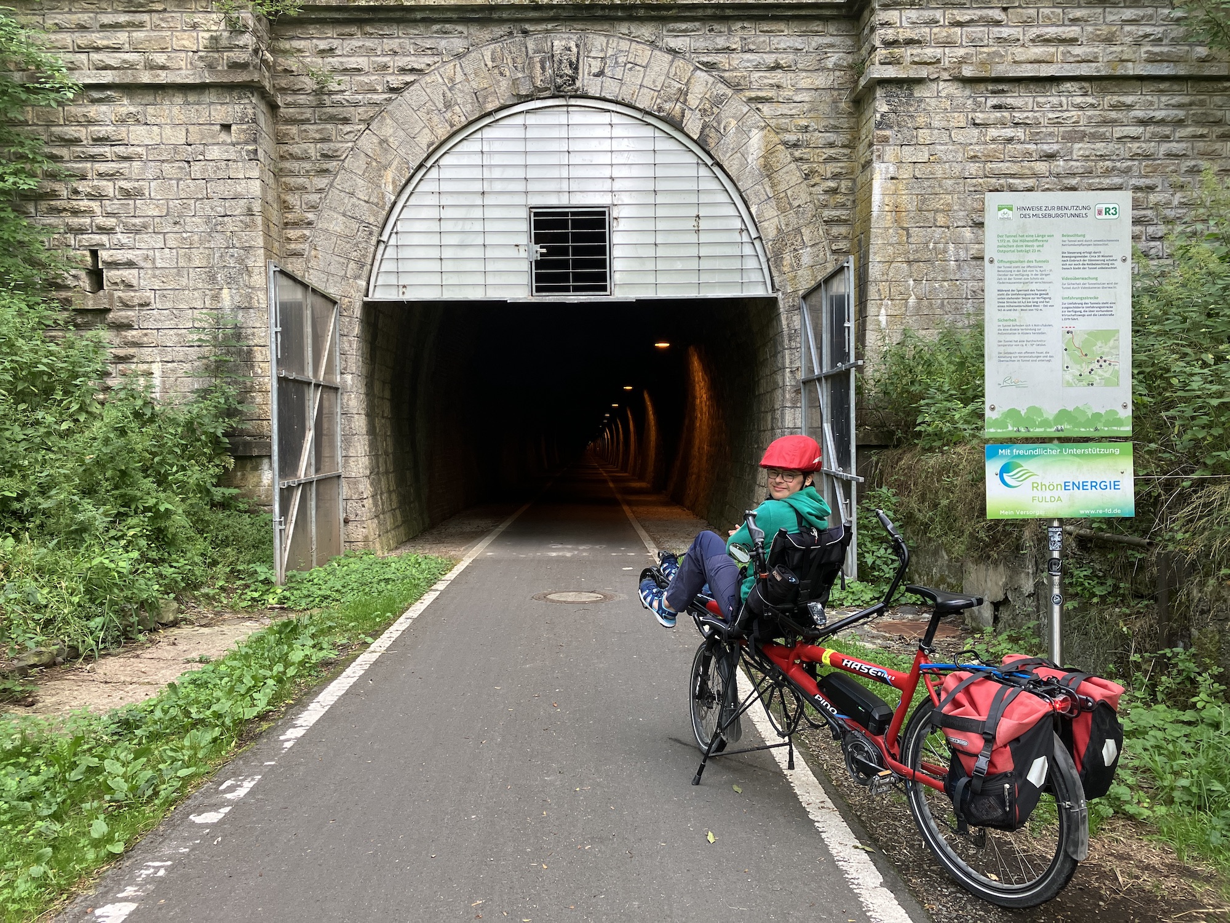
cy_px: 462
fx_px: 995
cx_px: 615
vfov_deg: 49.7
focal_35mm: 28
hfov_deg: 63.4
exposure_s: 1/121
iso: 80
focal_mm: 3.99
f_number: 1.8
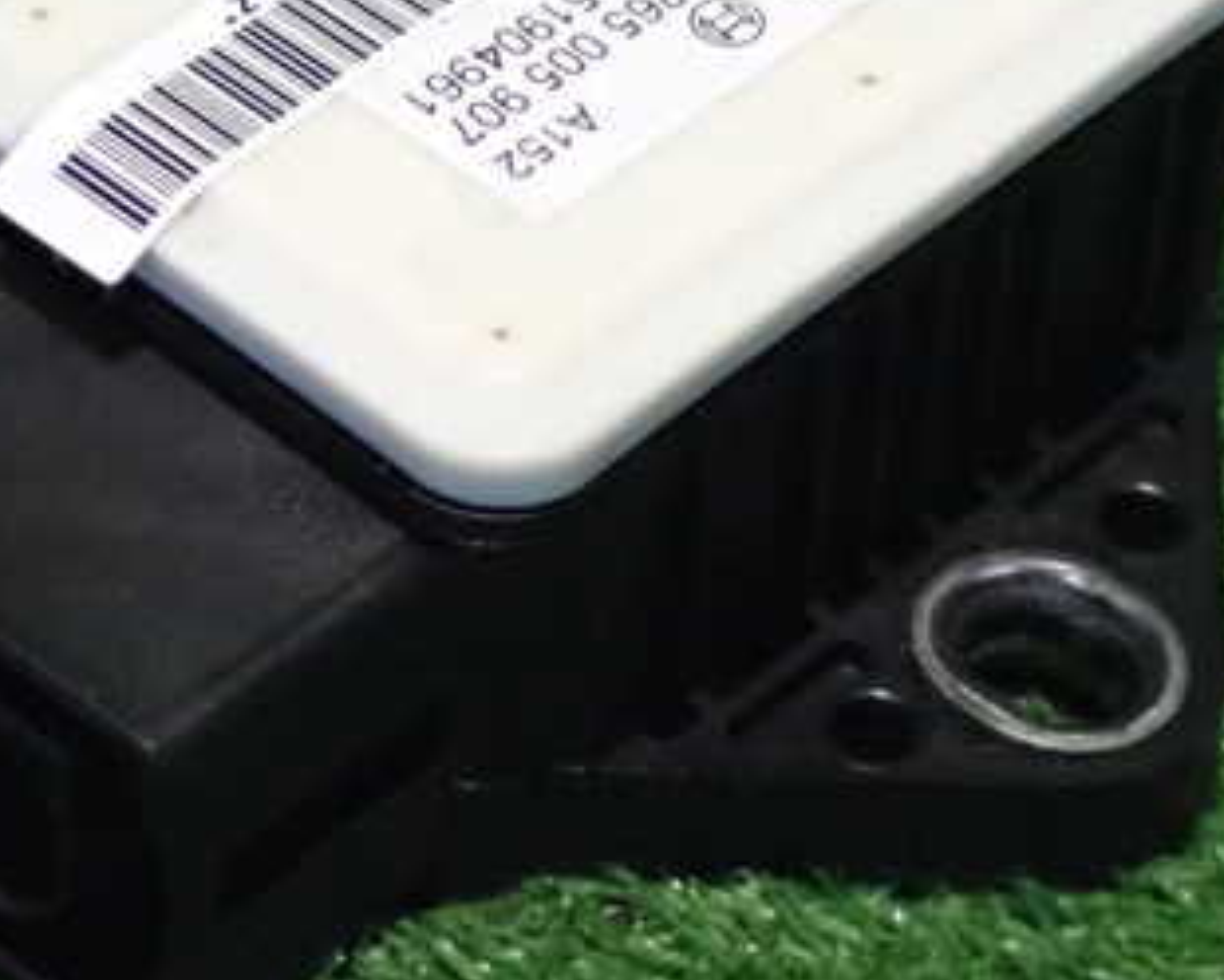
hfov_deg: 12.4
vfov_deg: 10.0
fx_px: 5615
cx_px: 569
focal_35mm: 155
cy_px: 328
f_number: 4.3
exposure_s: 1/40
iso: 4000
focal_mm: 14.62
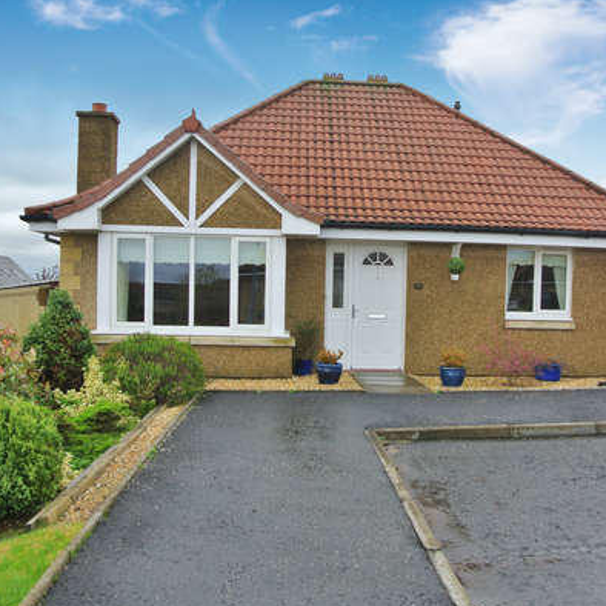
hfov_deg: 47.0
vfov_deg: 47.2
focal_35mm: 35
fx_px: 693
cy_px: 306
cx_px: 357
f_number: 5
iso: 100
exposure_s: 1/60
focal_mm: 10
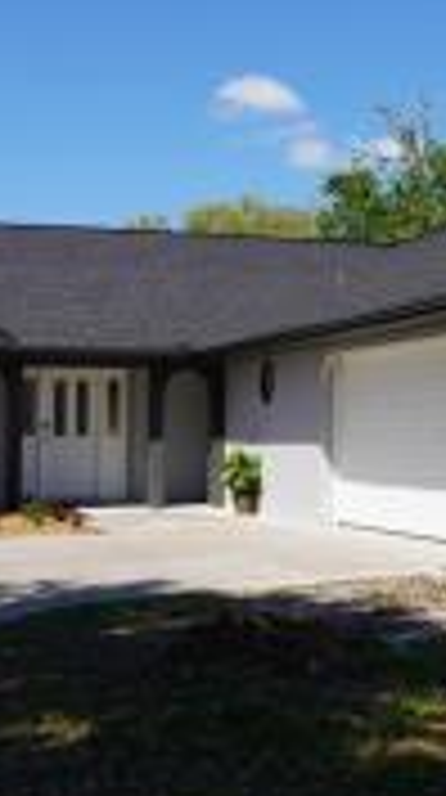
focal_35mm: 64
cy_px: 310
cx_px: 320
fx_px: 1351
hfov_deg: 18.6
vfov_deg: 32.8
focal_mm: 24
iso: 100
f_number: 10
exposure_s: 1/160
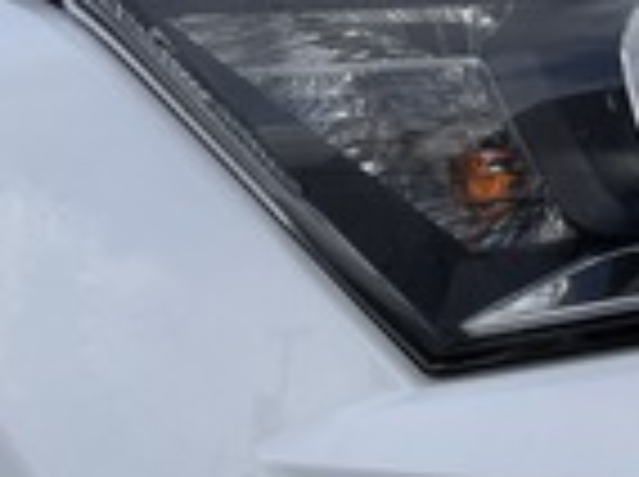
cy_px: -20
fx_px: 1419
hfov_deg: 22.6
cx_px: 837
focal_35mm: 77
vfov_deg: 18.5
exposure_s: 1/2398
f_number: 1.6
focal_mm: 5.96
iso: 50
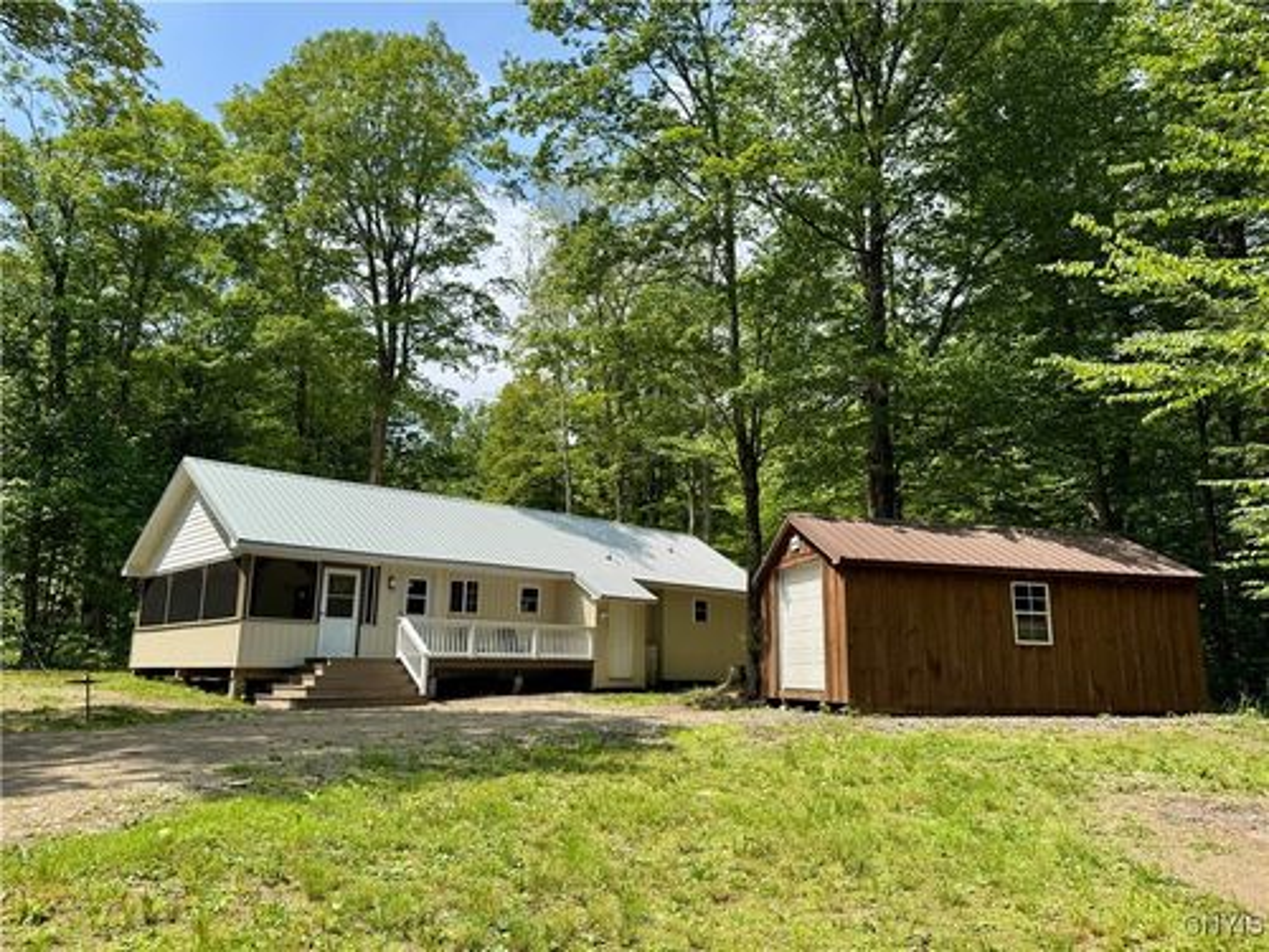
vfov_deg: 56.8
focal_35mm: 24
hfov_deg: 71.6
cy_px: 476
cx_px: 634
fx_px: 880
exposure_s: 1/2710
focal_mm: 6.76
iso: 80
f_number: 1.78
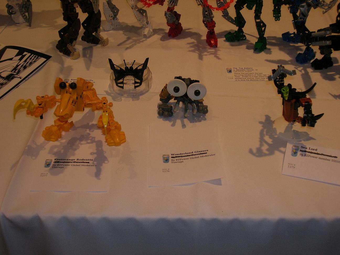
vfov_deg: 31.5
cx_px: 170
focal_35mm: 46
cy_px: 128
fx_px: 452
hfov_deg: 41.2
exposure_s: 1/30
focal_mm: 7.7
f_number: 3.2
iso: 50
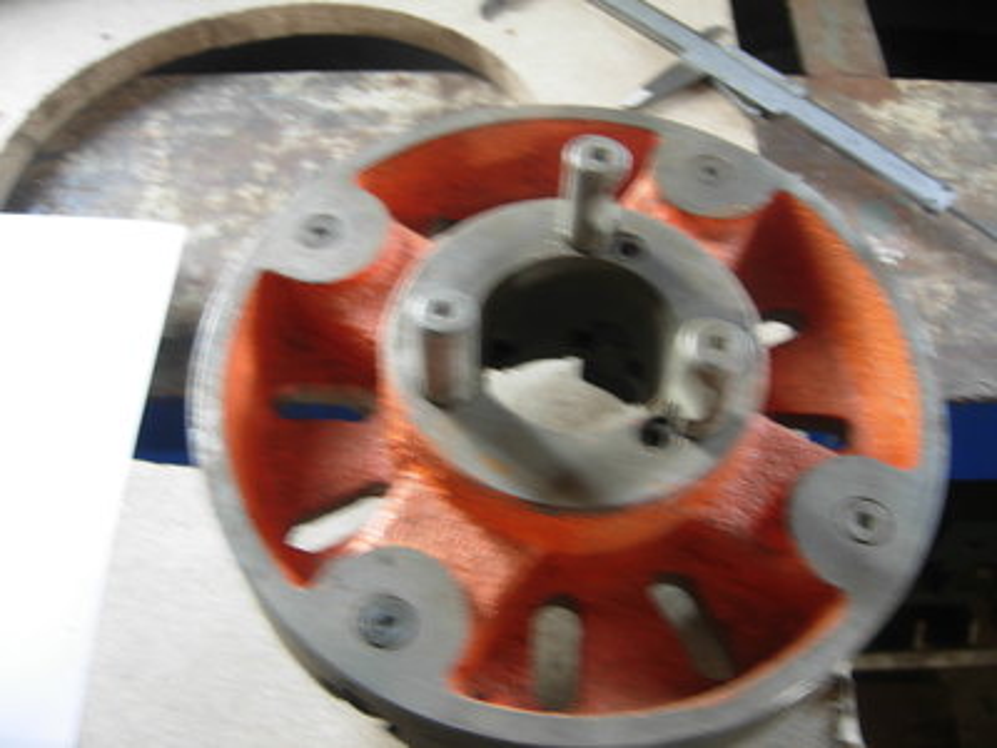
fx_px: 1037
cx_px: 498
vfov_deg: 39.7
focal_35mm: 36
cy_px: 374
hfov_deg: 51.4
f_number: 2.7
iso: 50
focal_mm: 7.5
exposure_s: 1/4.2
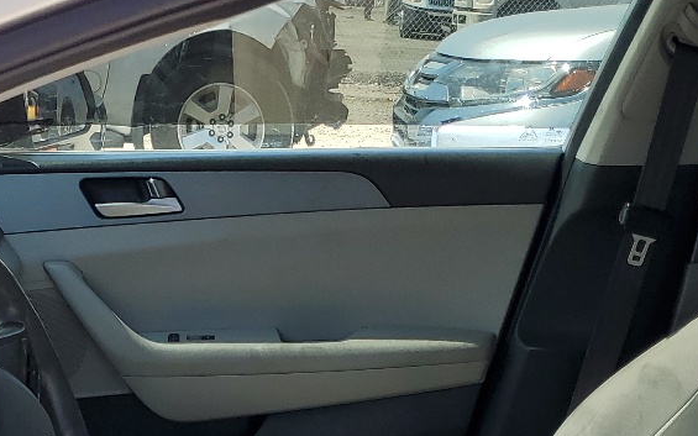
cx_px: 241
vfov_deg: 15.8
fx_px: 1484
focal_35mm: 78
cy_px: 577
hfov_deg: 26.3
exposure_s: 1/909
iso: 50
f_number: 1.5
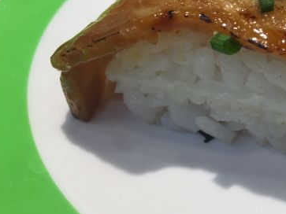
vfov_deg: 26.0
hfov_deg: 32.3
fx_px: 463
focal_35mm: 56
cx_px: 267
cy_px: 79
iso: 40
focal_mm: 4.15
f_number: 2.2
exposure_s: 1/50
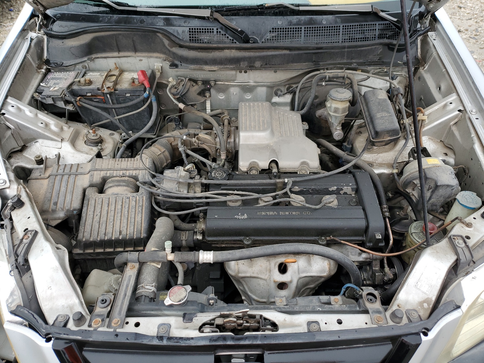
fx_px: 364
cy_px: 182
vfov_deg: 53.1
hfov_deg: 67.3
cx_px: 242
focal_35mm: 26
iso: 50
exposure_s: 1/233
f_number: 1.5
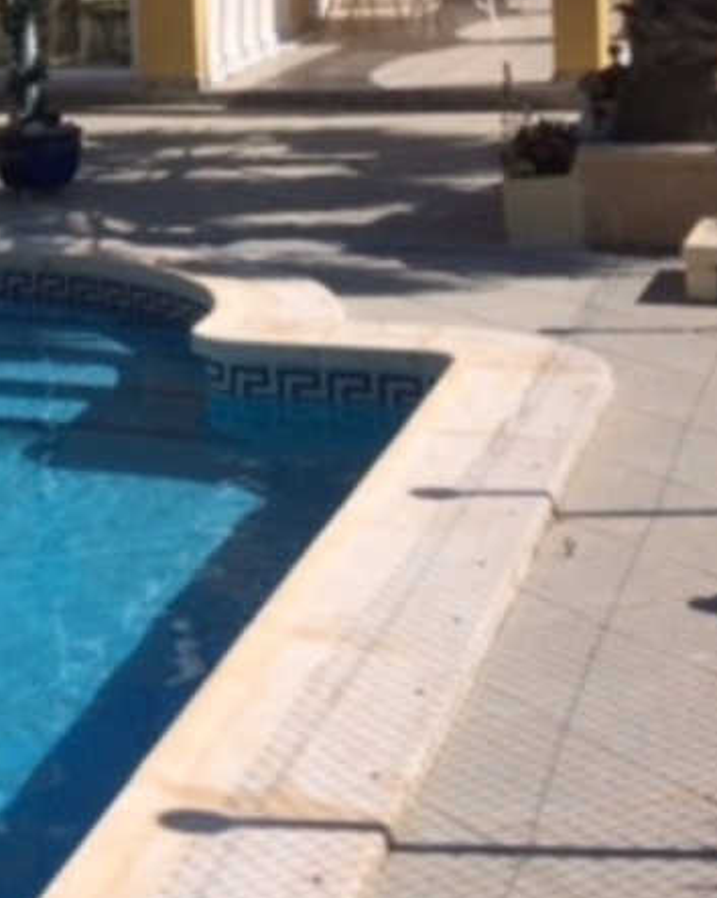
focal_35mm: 82
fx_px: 2177
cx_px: -455
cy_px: 65
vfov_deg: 22.6
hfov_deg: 16.5
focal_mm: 4.15
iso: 32
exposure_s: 1/4566
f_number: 2.2
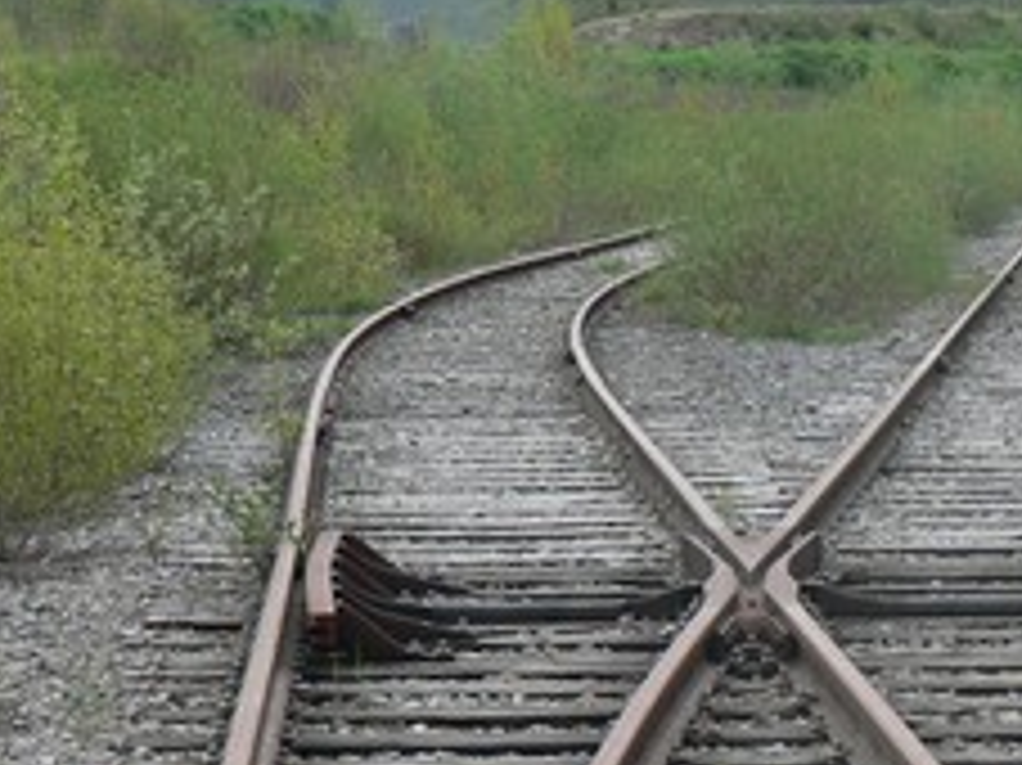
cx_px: 860
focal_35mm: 203
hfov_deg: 9.7
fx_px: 5990
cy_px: 400
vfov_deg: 7.3
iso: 80
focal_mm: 12
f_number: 4
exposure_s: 1/200
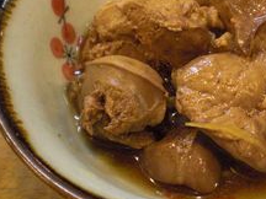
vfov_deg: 21.9
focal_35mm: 67
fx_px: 515
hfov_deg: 28.1
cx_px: 228
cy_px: 68
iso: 800
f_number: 3.1
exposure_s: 1/40
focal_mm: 6.3
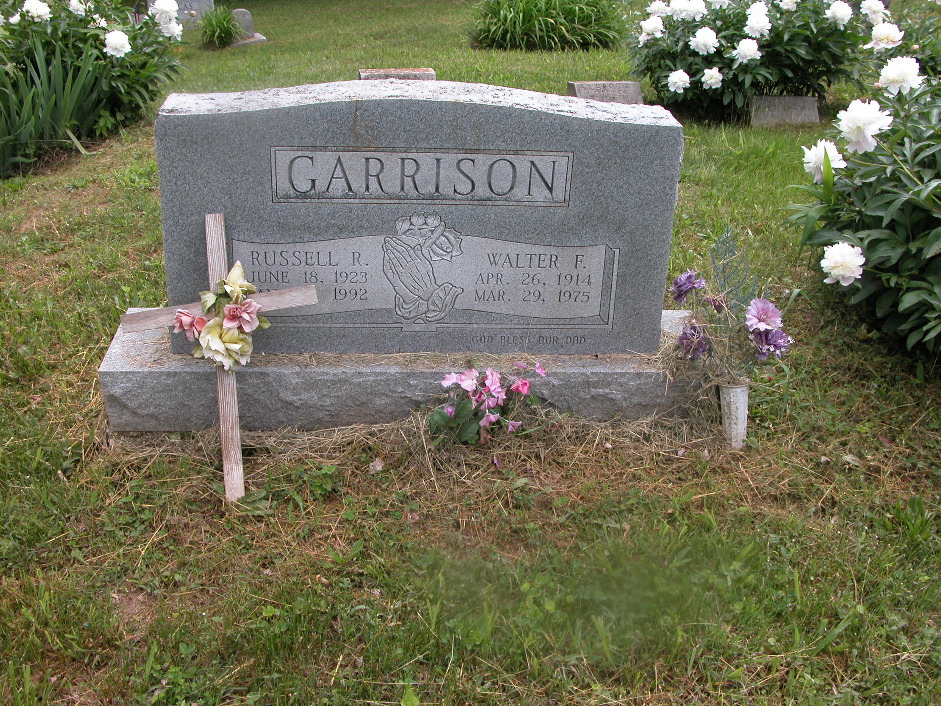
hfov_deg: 52.6
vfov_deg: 40.7
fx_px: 951
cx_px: 470
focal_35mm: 35
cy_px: 353
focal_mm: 8.9
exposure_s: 1/187
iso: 100
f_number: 4.5
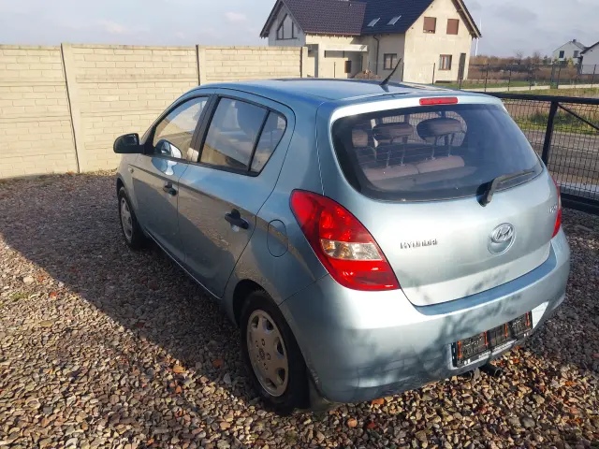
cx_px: 300
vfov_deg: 46.8
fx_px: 519
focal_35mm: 30
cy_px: 224
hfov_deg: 60.0
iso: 20
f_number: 1.8
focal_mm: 4.6
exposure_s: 1/401
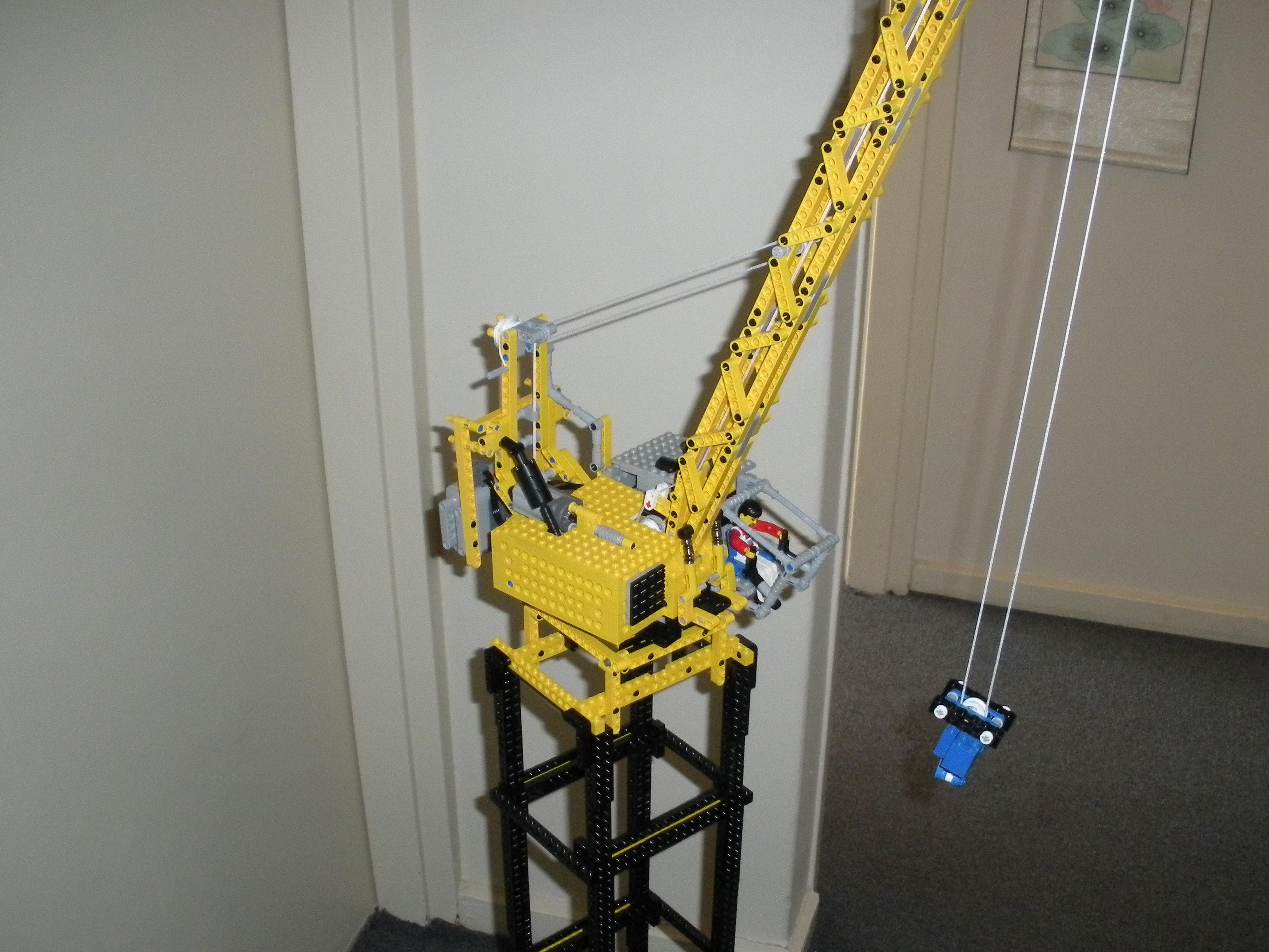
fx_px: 1466
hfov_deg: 46.8
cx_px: 672
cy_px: 515
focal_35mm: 40
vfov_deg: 35.9
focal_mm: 6.3
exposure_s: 1/60
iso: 400
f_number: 3.5
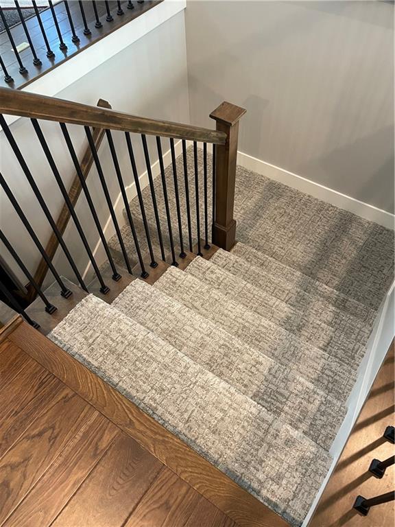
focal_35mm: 26
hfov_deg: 53.1
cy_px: 264
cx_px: 198
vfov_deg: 67.3
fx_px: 396
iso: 400
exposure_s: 1/60
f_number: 1.6
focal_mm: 4.2
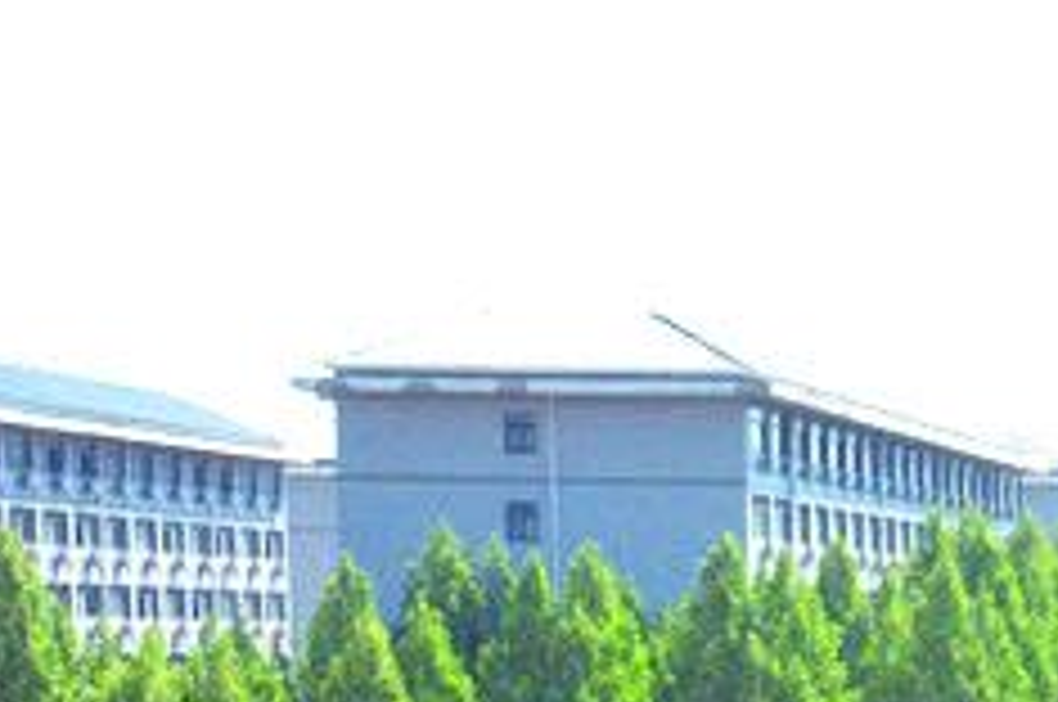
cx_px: 1607
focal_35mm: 128
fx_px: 3748
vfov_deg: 10.4
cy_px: 1006
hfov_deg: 14.9
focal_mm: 25
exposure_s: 1/1600
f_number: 9
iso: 640
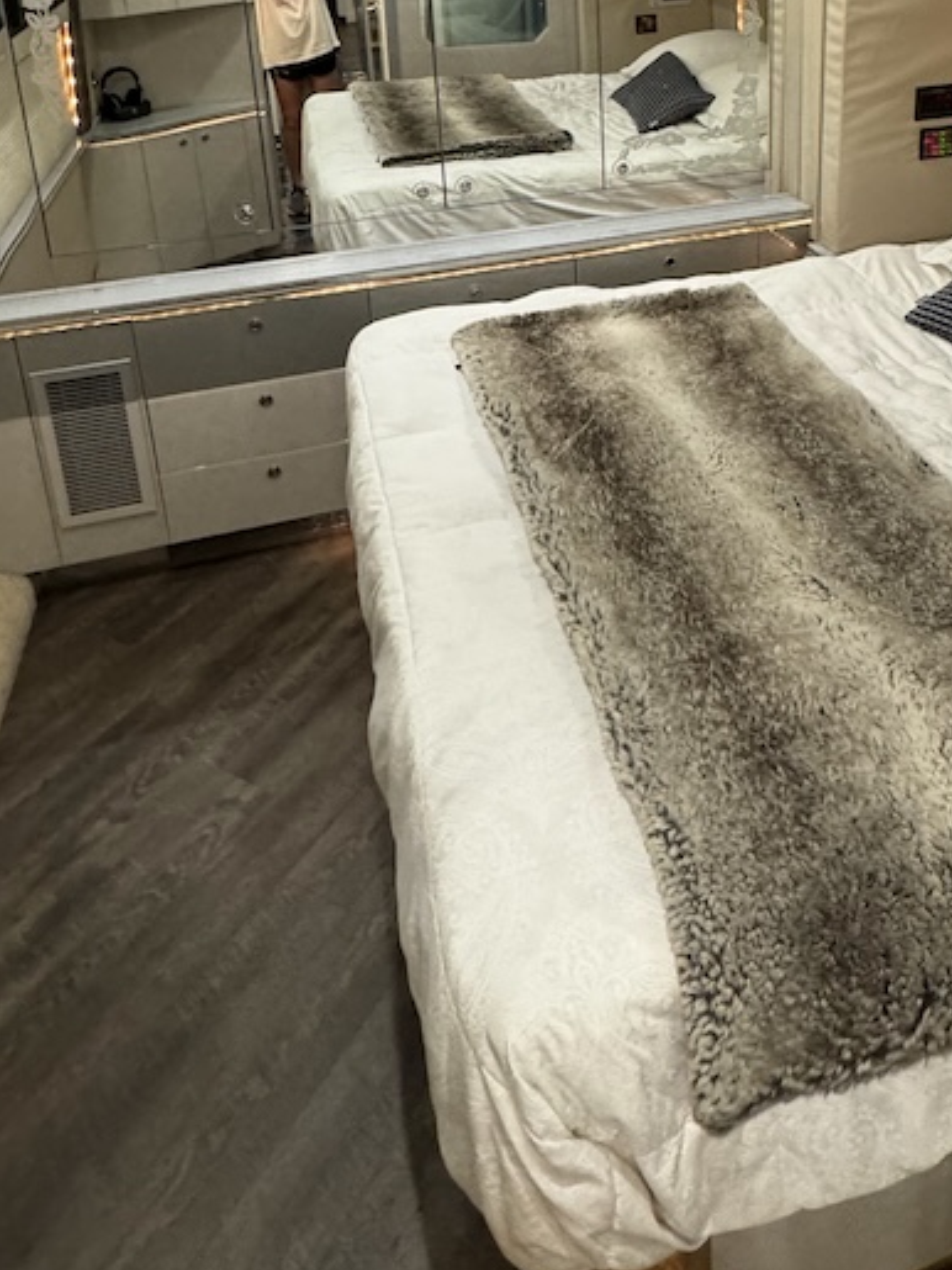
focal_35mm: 29
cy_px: 166
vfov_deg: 54.9
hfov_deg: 47.5
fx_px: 1064
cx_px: 629
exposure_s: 1/60
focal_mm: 2.22
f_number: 2.2
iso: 500
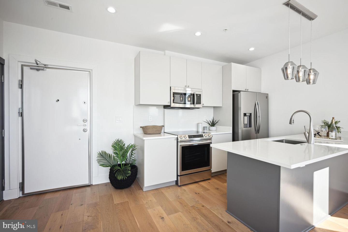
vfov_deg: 77.3
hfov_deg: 100.4
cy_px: 116
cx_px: 174
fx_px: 145
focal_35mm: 15
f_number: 9
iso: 100
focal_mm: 15
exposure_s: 1/30
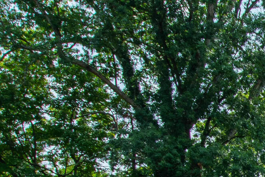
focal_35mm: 68
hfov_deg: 22.9
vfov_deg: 18.4
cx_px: 418
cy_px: 241
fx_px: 500
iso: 100
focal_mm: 10
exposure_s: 1/125
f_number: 8
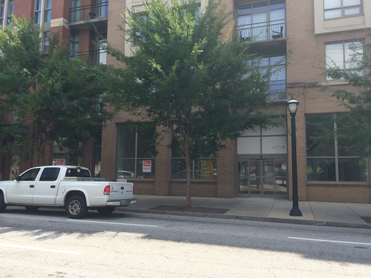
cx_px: 186
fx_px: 322
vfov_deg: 46.8
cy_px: 139
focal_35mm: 30
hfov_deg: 60.0
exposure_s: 1/954
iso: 32
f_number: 2.2
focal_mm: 4.12
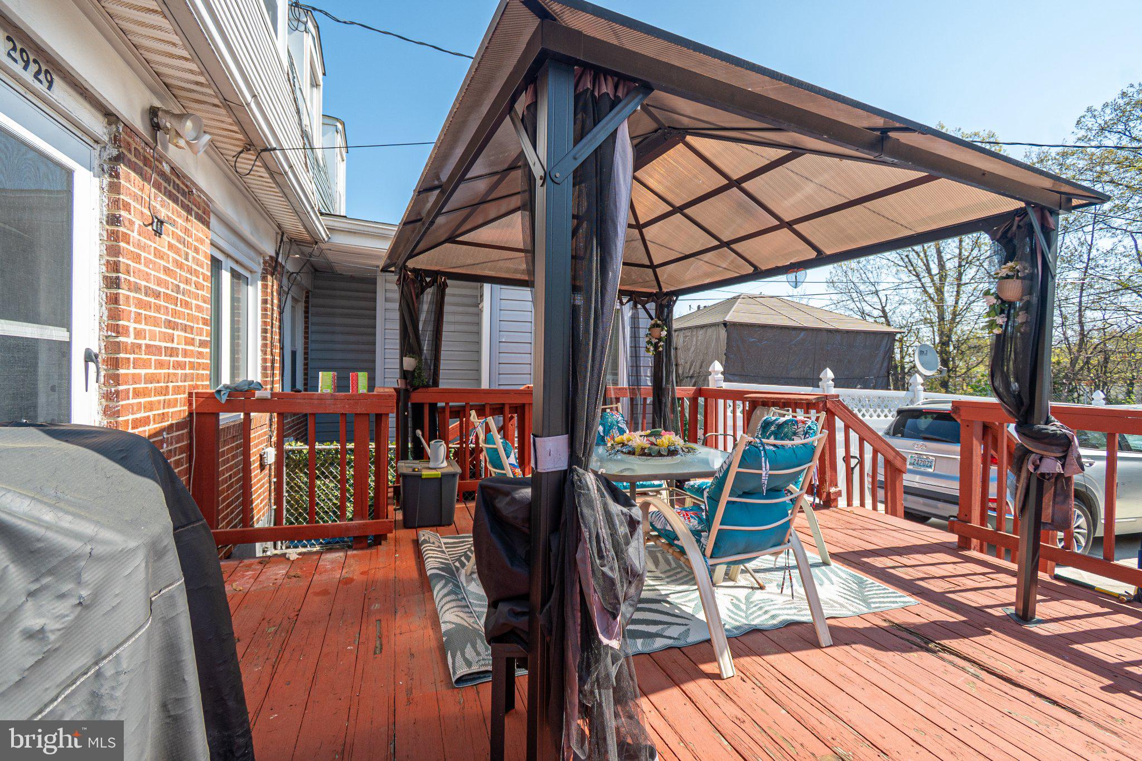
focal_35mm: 15
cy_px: 380
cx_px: 571
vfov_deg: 77.3
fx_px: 476
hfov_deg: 100.4
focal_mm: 10
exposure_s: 1/400
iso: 160
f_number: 4.5
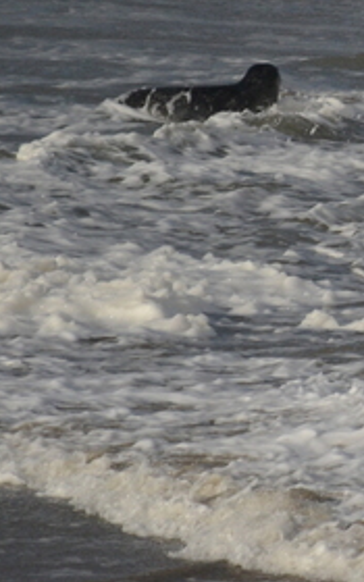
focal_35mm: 2183
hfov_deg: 0.6
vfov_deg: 1.0
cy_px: 213
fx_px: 34649
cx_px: 705
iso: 800
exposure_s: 1/4000
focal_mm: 500
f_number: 6.3
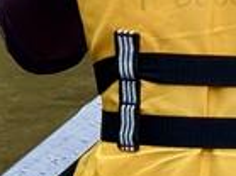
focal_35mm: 354
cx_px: 621
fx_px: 2411
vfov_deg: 4.1
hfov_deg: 5.4
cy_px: -342
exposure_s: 1/951
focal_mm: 6.76
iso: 100
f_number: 1.78
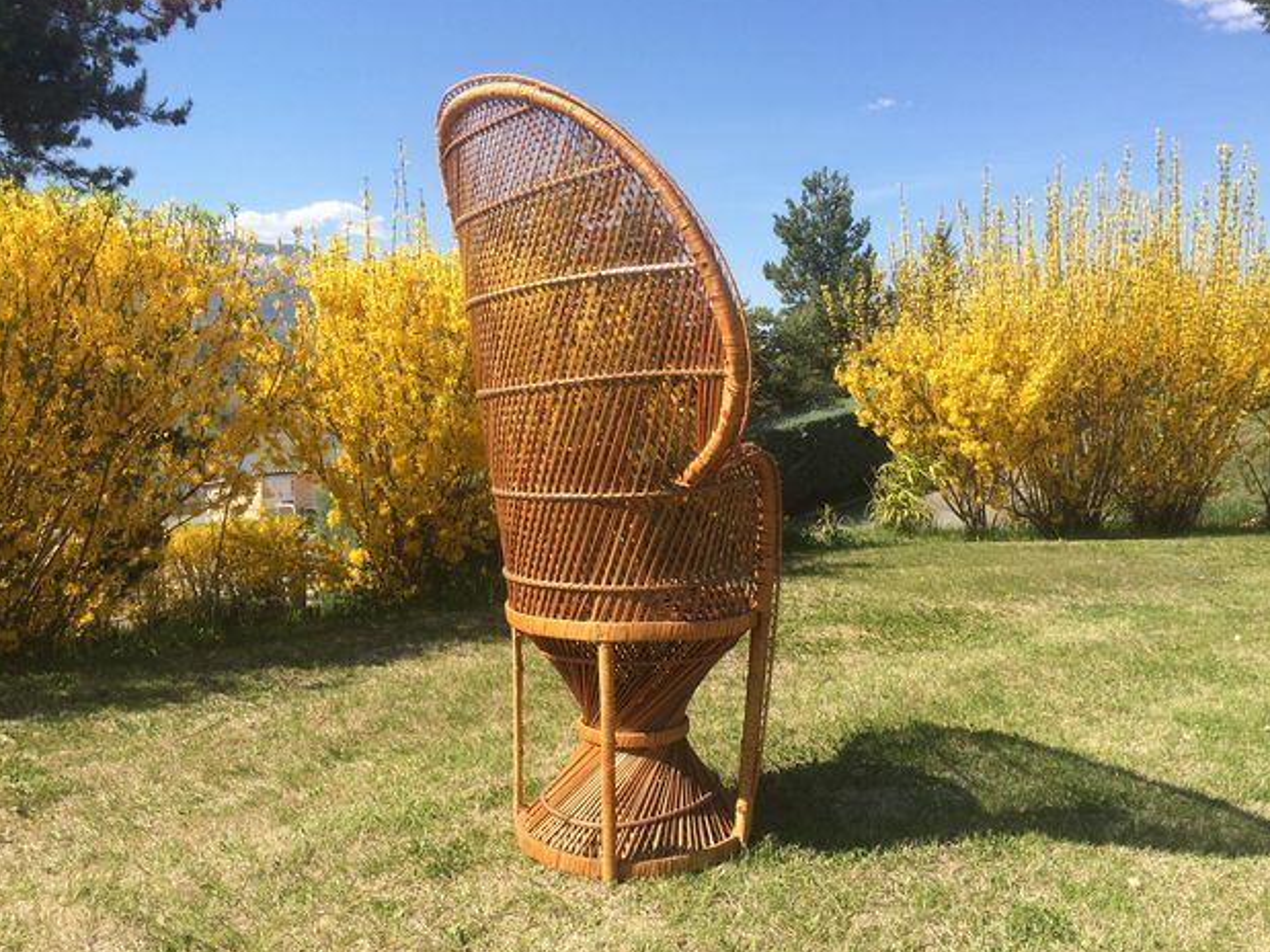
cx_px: 652
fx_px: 1100
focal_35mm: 30
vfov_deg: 46.8
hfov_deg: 60.0
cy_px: 478
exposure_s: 1/1642
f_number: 2.2
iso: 32
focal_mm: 4.15
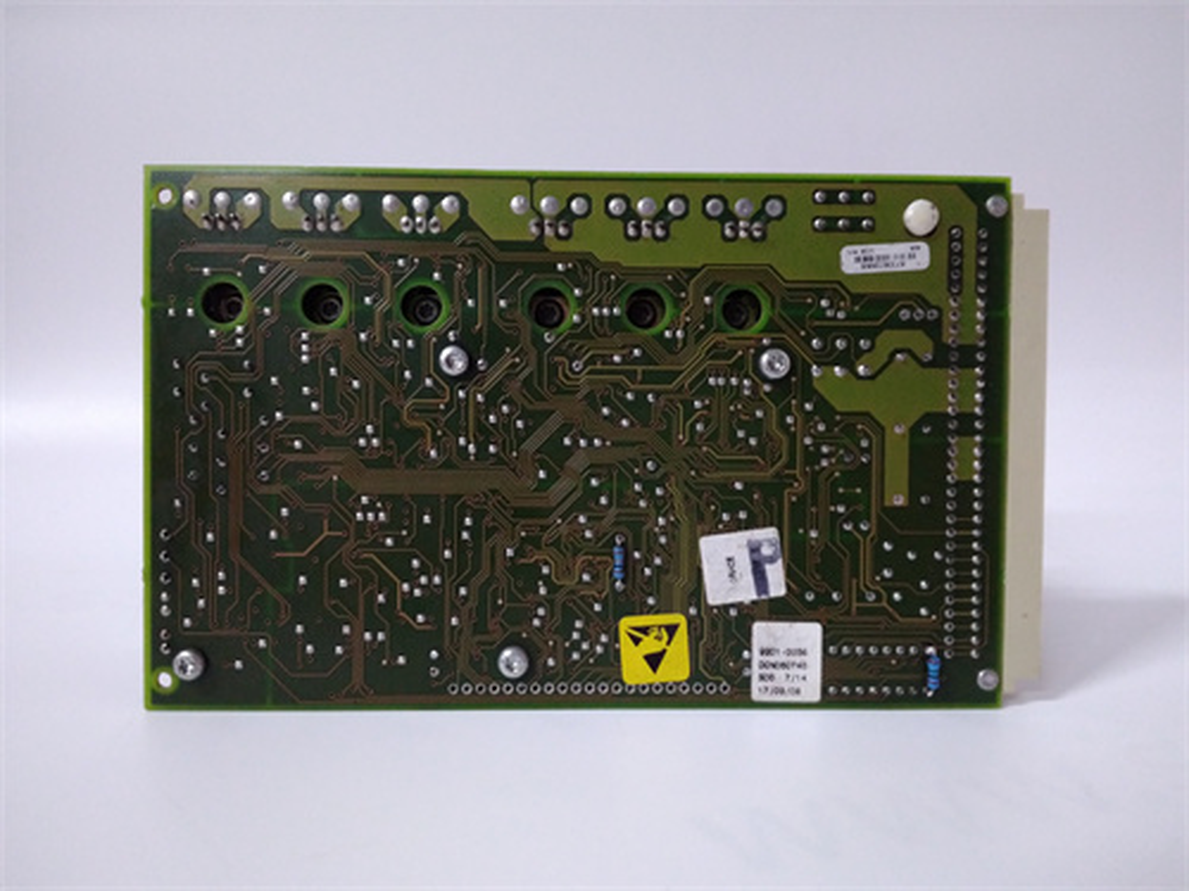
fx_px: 927
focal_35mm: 27
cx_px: 594
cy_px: 446
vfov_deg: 51.4
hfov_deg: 65.3
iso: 636
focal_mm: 3.79
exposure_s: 1/33
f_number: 2
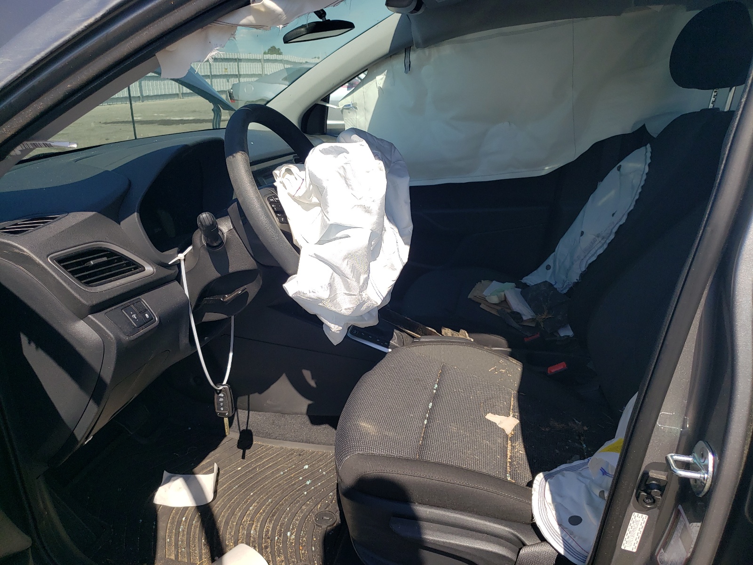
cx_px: 376
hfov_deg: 67.3
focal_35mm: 26
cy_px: 282
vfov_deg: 53.1
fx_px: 566
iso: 50
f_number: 1.5
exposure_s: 1/2500
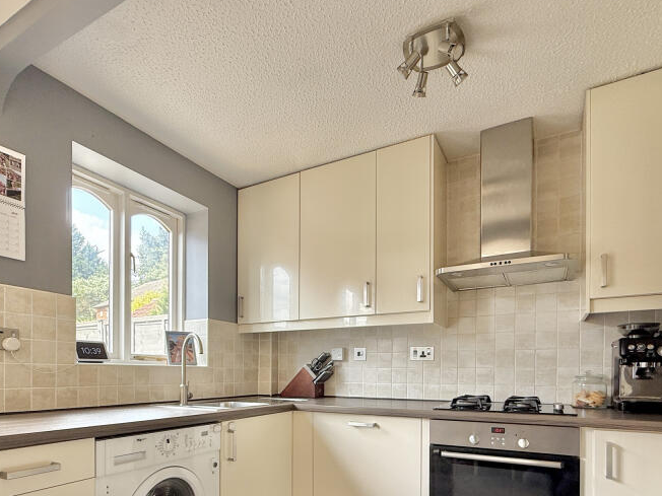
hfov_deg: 76.2
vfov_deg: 57.8
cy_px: 374
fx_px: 421
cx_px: 302
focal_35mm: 22
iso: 80
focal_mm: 2.22
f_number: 2.2
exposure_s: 1/99
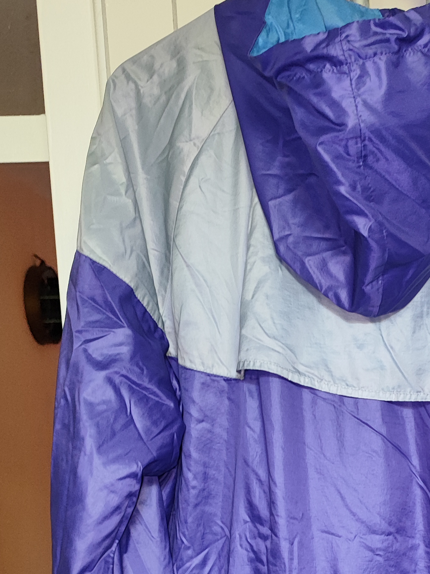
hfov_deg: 26.5
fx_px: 878
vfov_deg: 34.0
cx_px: 399
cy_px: 526
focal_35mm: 53
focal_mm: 5.89
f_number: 1.89
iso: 781
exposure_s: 1/50
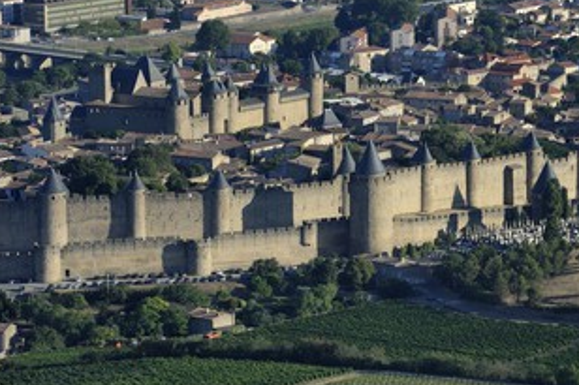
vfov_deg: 5.0
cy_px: 184
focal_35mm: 273
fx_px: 4388
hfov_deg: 7.5
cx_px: 389
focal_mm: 200
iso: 400
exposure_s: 1/1000
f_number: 7.1
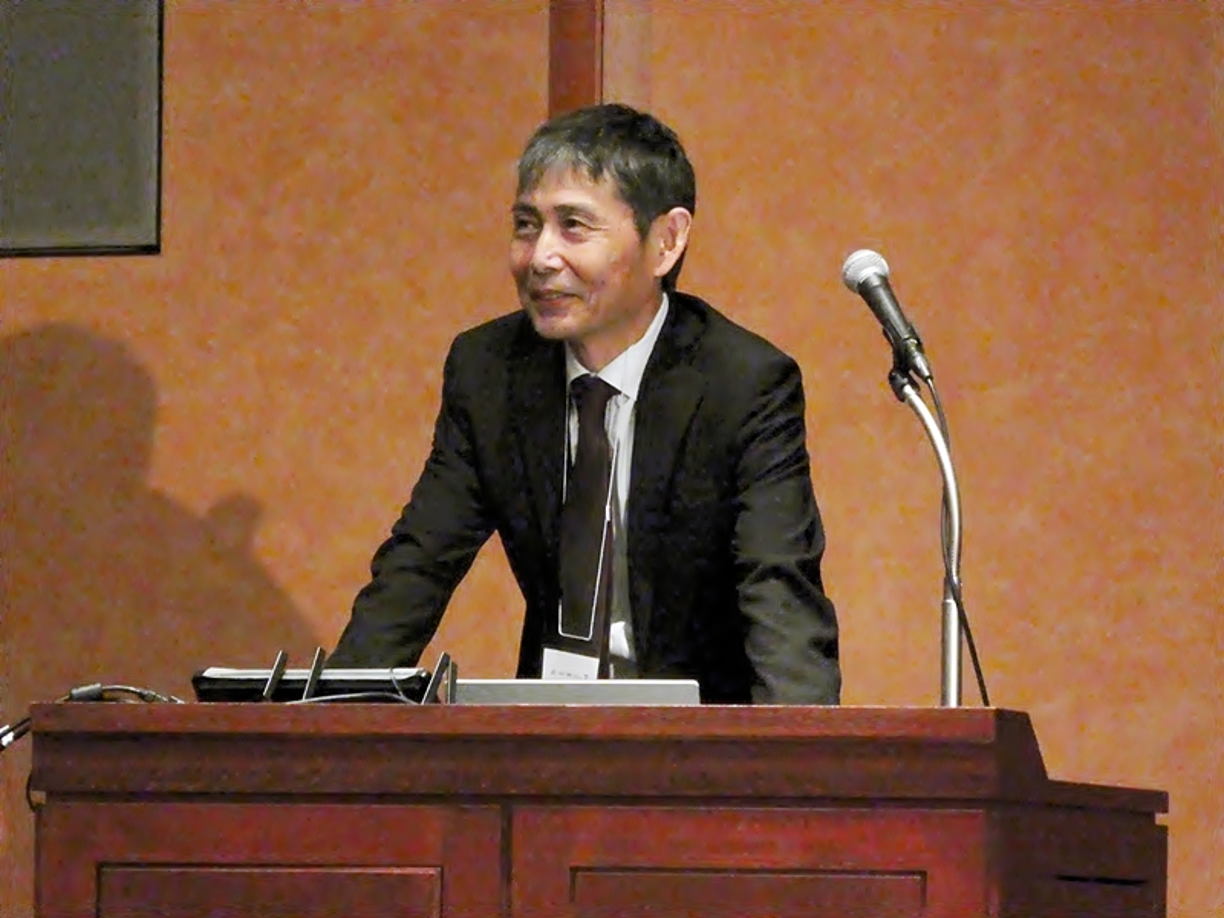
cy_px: 459
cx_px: 612
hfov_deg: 7.5
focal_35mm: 265
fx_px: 9370
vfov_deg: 5.6
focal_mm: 47.5
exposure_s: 1/125
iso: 3200
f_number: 5.6
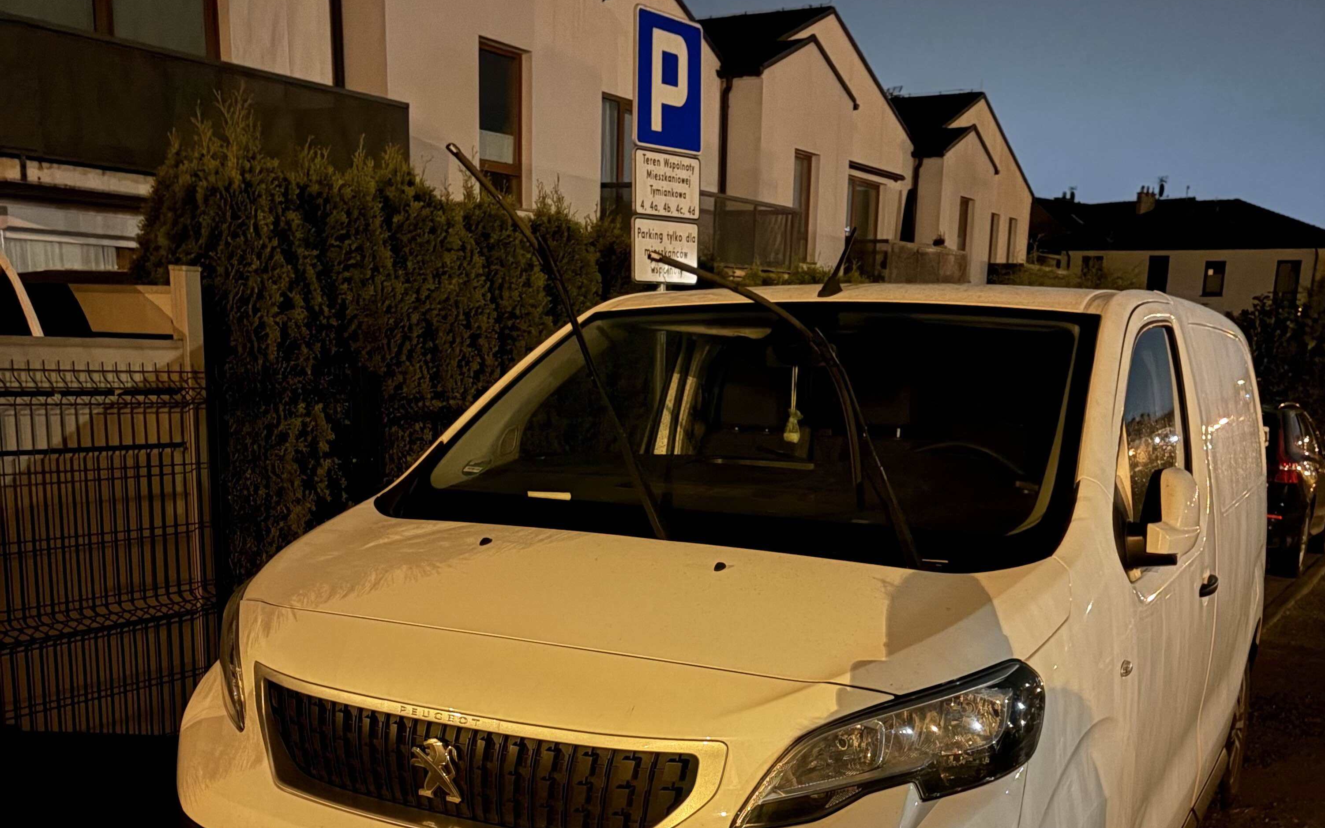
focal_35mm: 37
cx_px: 667
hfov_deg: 52.7
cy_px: 643
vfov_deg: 33.6
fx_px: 1336
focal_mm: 5.96
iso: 1250
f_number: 1.6
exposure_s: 1/5
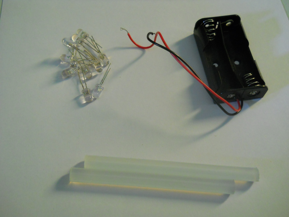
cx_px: 144
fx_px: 342
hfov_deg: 45.8
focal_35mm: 41
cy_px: 108
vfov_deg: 35.1
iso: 400
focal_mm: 6.72
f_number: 3.1
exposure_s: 1/10
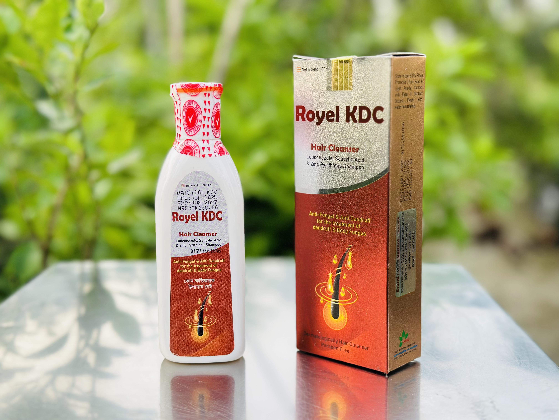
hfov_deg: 39.7
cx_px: 280
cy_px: 210
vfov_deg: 30.3
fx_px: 775
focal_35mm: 48
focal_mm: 6.86
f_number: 1.78
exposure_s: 1/489
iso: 80
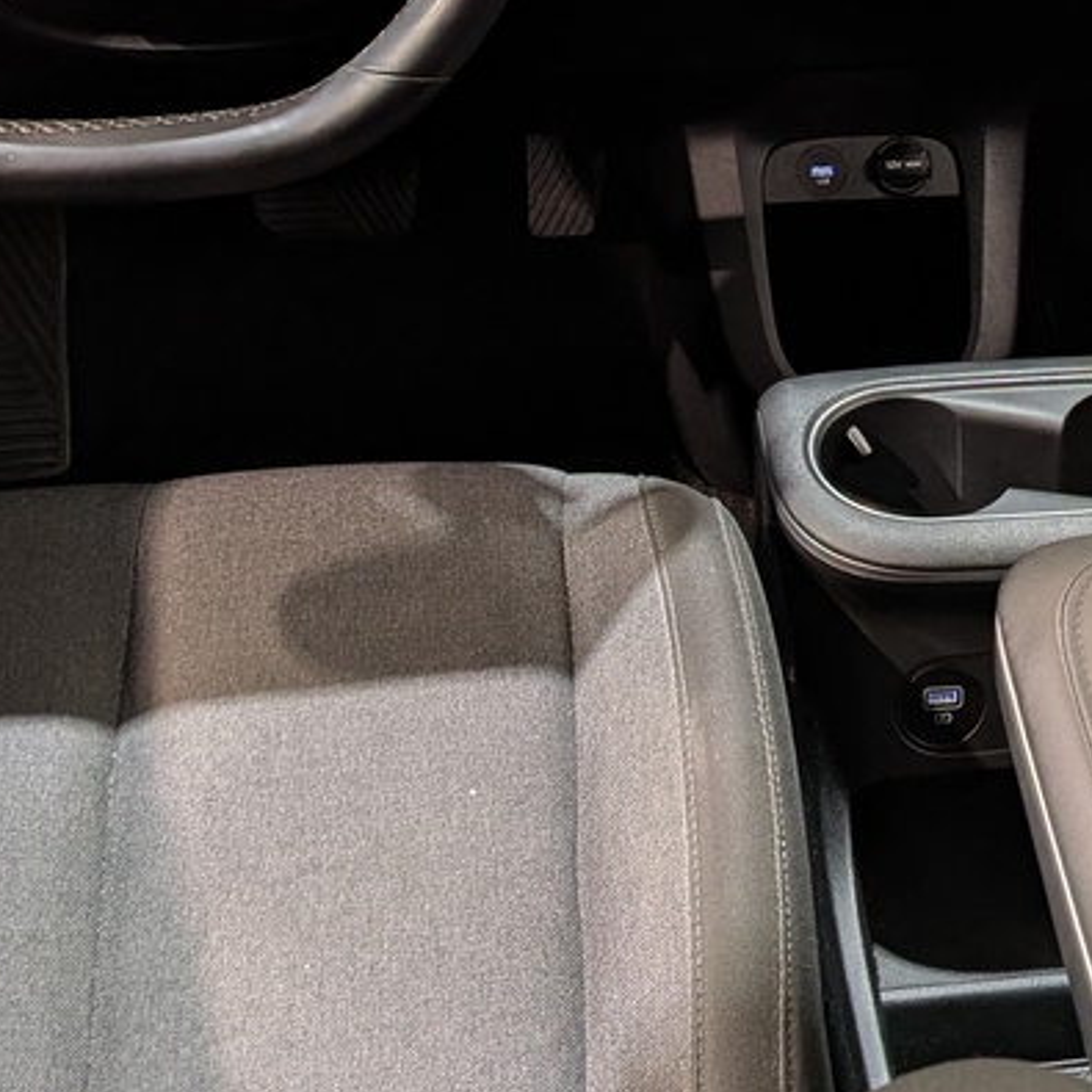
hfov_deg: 30.5
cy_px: 191
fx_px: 1963
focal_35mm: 55
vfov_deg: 30.2
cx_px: 840
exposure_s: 1/25
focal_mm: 4.53
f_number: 1.7
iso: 47
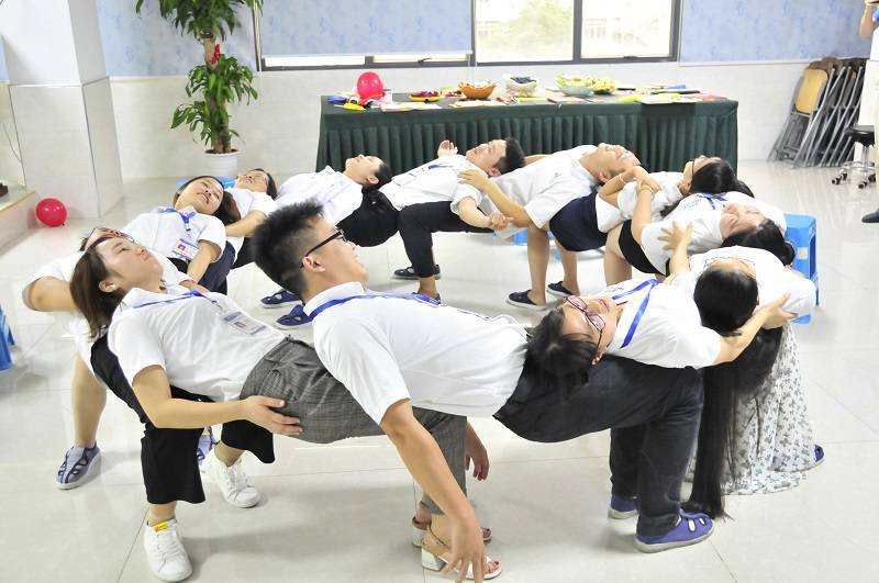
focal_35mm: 39
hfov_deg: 49.6
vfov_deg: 34.1
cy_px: 292
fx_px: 951
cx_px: 440
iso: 1600
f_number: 3.8
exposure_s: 1/25
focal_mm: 26
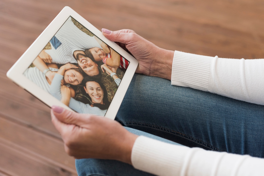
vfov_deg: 27.0
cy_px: 88
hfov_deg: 39.6
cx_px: 132
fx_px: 366
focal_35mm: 50
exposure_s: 1/160
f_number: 3.2
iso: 500
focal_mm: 50
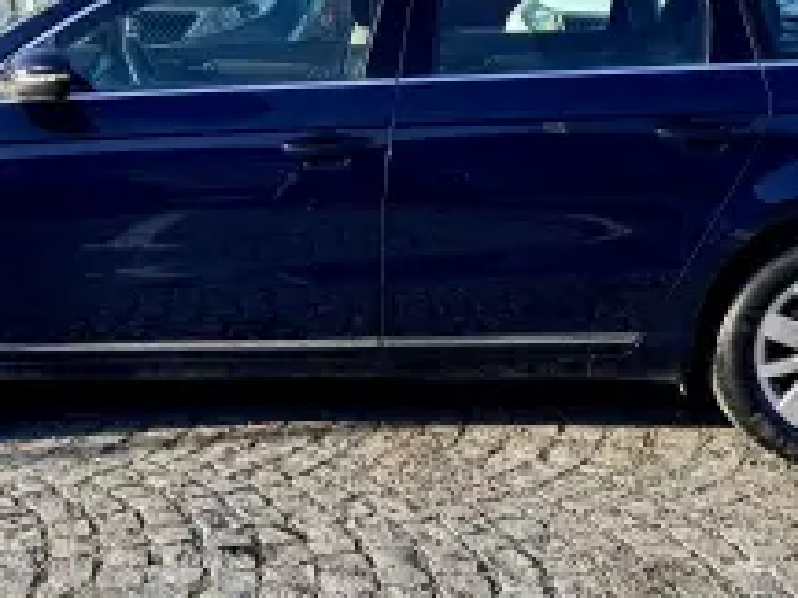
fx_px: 922
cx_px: 351
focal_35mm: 40
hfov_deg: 46.7
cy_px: 107
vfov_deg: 34.7
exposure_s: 1/1727
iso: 80
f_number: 1.78
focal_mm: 6.76
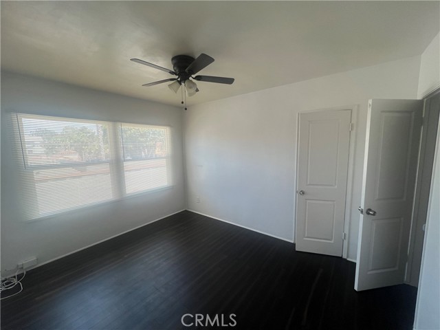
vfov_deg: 89.9
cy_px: 165
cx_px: 220
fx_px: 165
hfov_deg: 106.2
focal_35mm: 13
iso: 32
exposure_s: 1/99
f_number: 1.8
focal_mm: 1.57
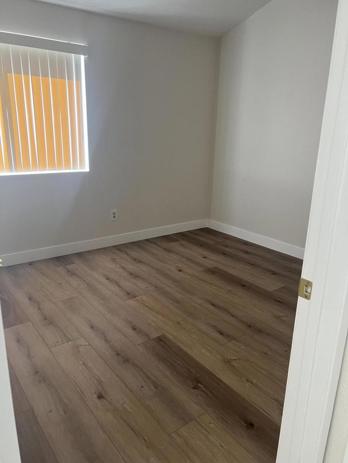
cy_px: 232
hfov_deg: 53.1
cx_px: 174
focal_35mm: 26
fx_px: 349
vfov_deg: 67.3
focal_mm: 5.7
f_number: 1.5
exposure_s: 1/66
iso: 125
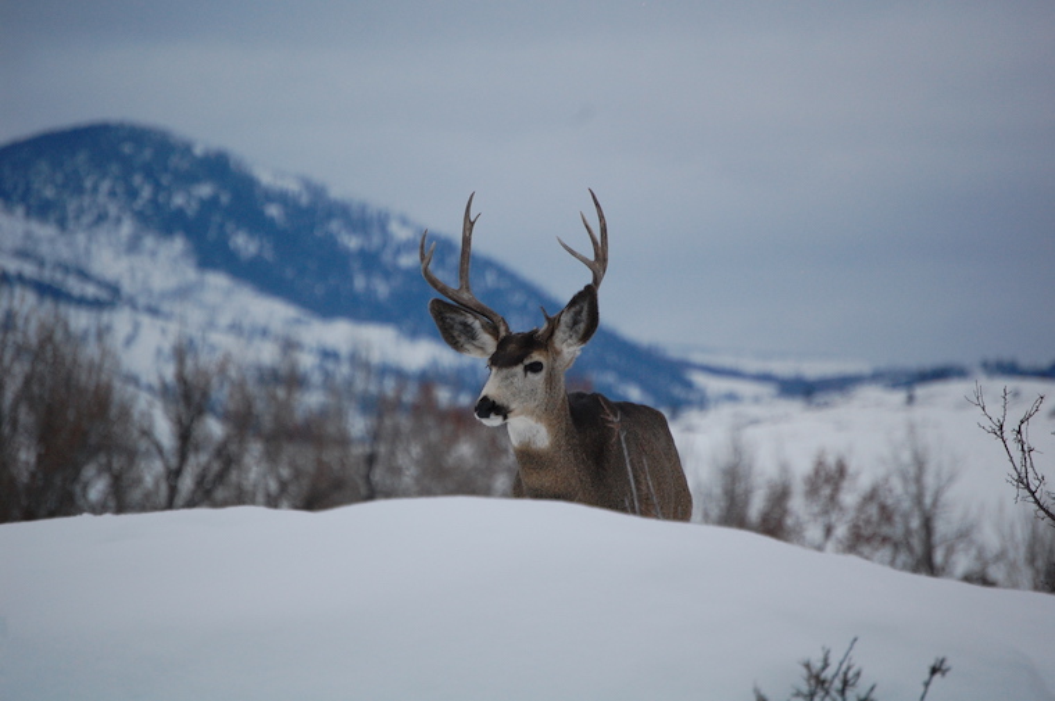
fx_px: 8782
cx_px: 528
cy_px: 350
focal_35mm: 300
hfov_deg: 6.9
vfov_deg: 4.6
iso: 800
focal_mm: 200
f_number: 5.6
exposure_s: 1/320
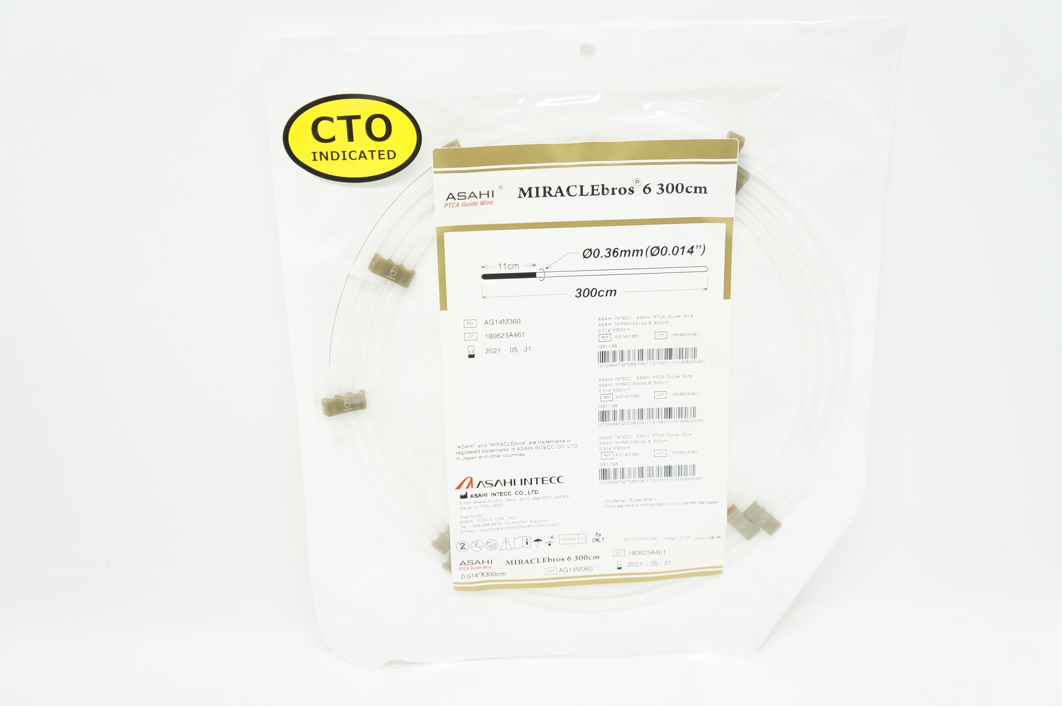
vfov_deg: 32.9
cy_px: 353
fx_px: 1193
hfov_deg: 48.0
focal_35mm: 40
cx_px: 531
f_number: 4.5
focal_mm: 27
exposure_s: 1/80
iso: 400
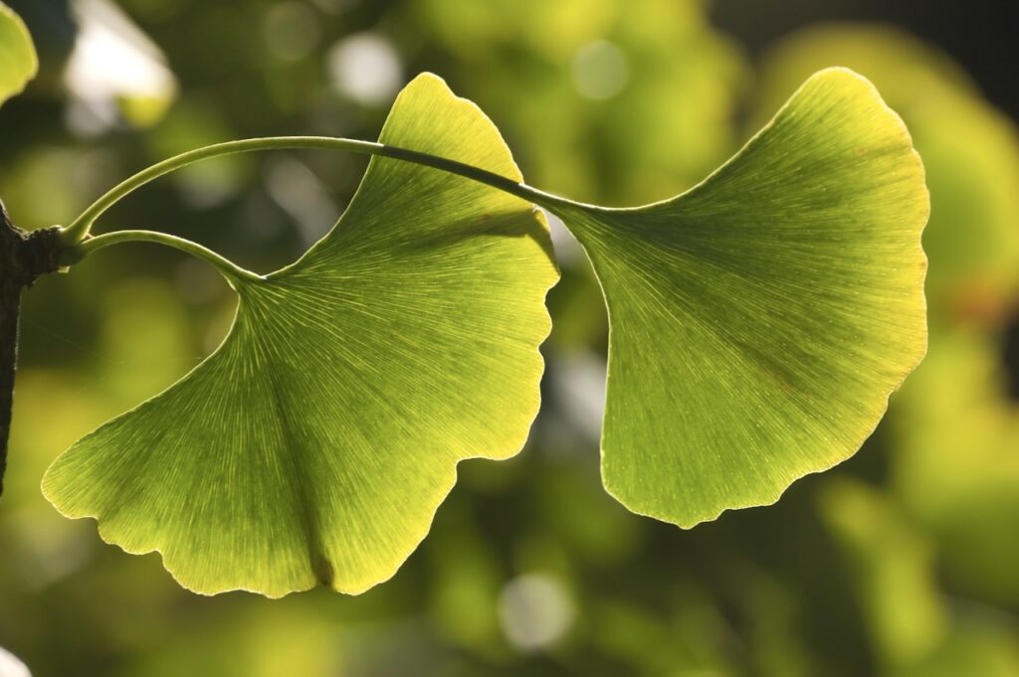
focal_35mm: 202
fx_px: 5727
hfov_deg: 10.2
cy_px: 338
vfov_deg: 6.8
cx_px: 510
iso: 200
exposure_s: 1/200
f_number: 10
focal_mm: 135
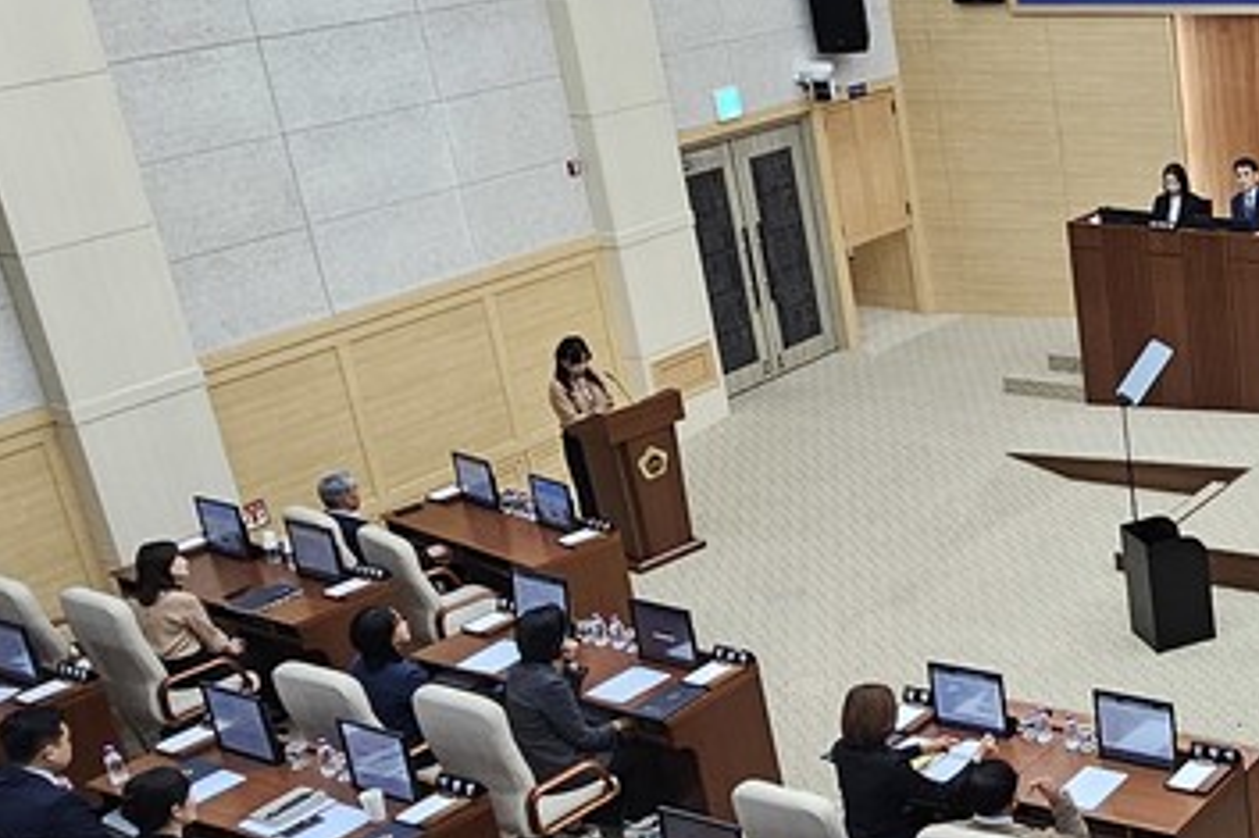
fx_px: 1713
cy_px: 538
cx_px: 1477
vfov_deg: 27.4
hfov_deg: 33.5
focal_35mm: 49
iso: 80
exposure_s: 1/60
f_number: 2.2
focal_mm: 2.2
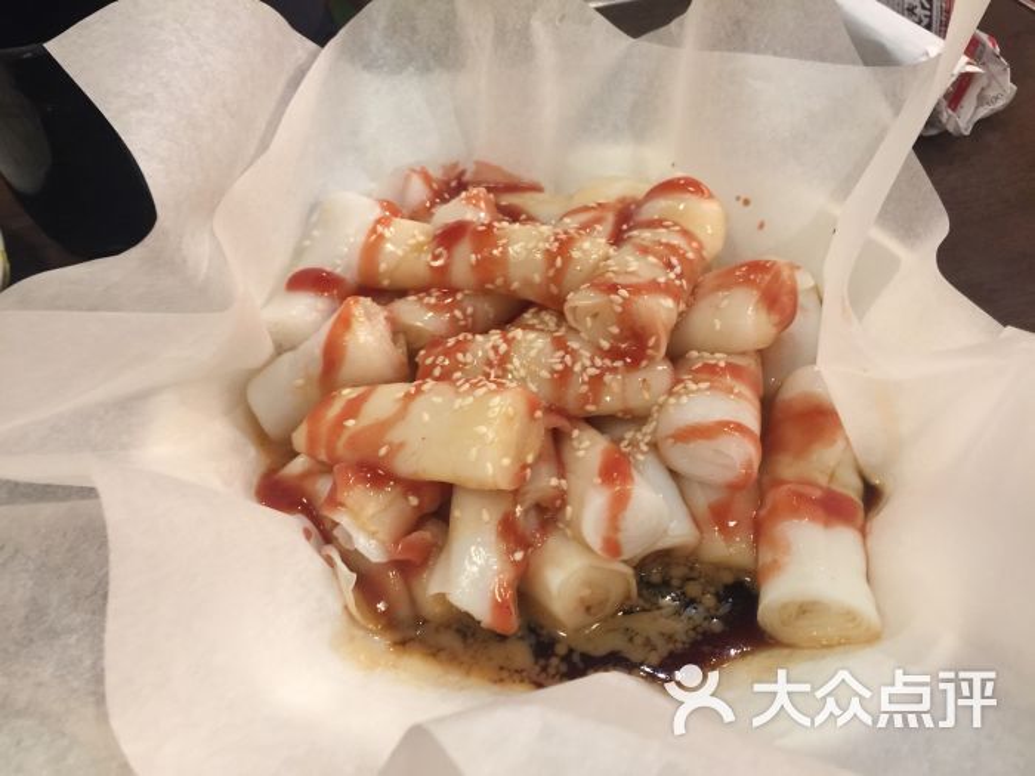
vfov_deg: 48.2
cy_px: 388
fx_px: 867
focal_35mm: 29
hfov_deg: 61.7
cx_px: 518
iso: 100
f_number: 2.2
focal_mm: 4.15
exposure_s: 1/17
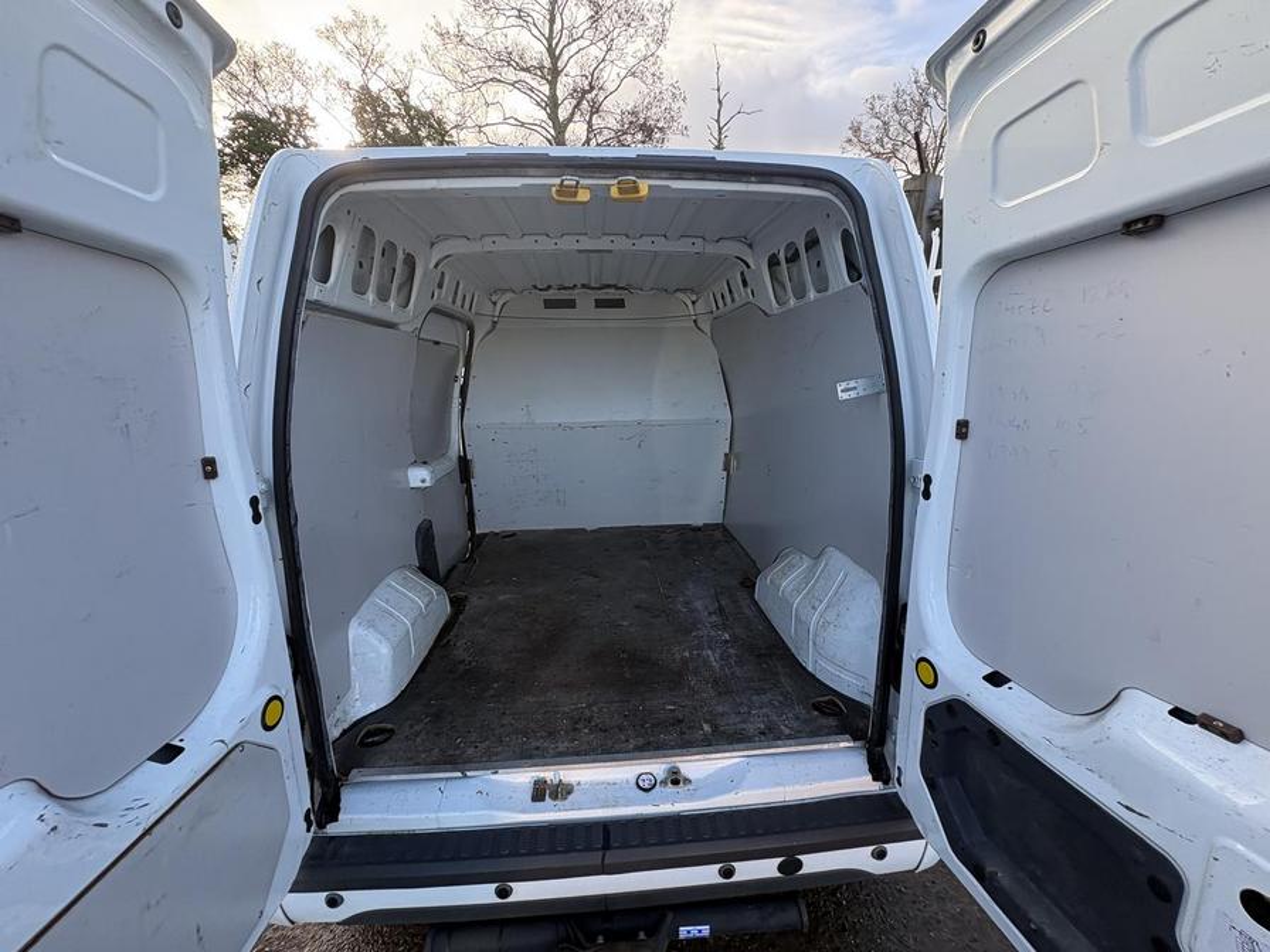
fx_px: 514
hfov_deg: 102.1
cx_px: 635
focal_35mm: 14
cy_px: 476
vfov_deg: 85.7
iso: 64
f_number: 2.2
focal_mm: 2.22
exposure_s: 1/136
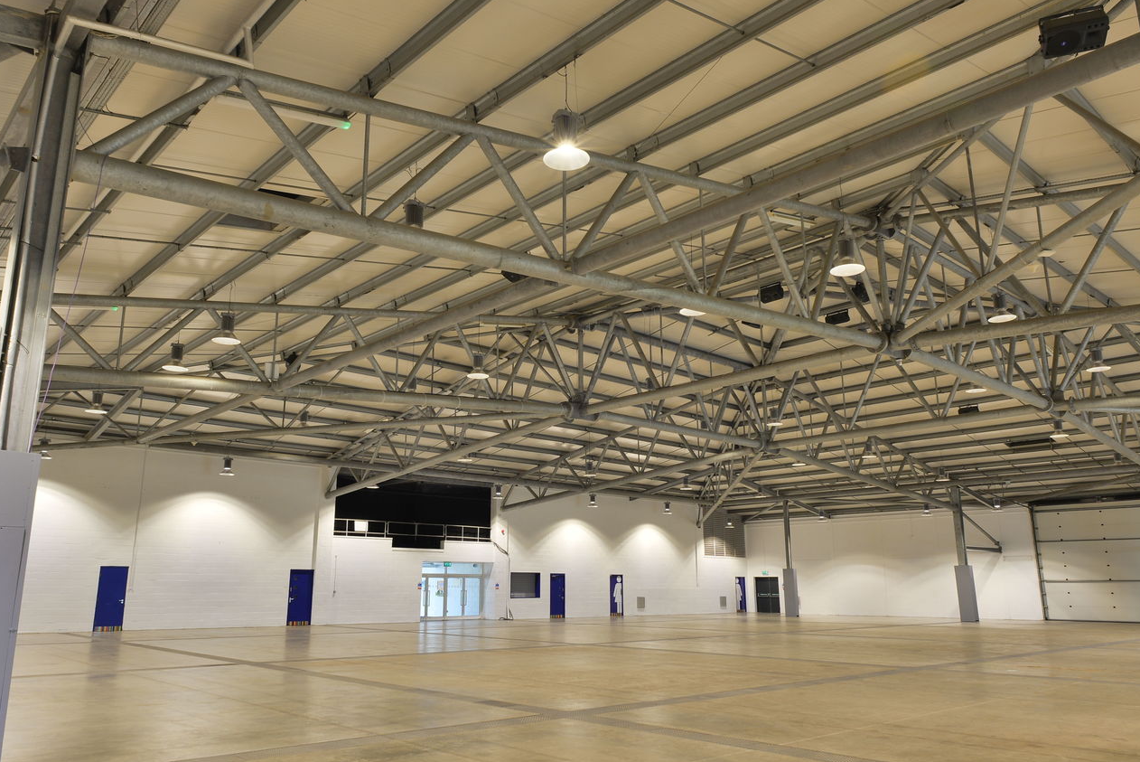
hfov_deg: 67.3
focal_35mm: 27
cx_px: 547
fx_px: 855
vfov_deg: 48.0
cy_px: 389
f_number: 11
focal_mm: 20
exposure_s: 1/4
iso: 200
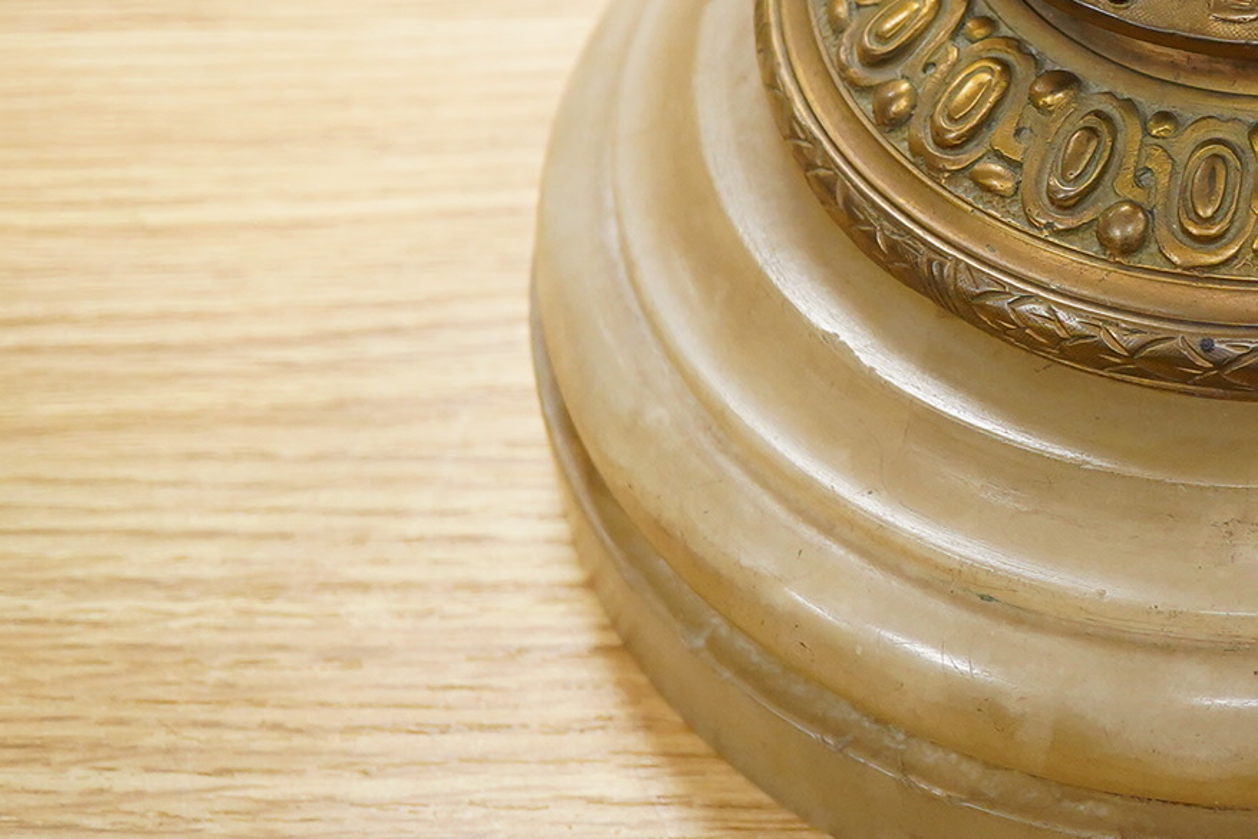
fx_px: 3530
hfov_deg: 19.6
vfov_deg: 13.5
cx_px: 1285
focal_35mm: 101
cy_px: 125
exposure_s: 1/125
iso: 2000
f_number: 6.3
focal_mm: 30
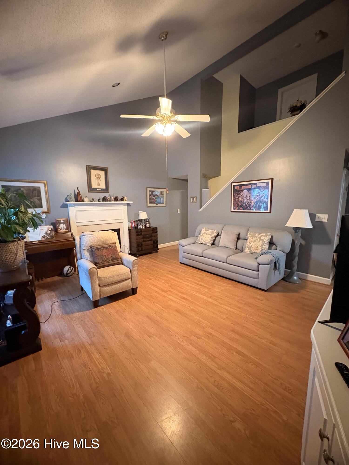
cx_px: 174
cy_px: 232
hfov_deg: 85.7
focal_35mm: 14
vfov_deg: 102.1
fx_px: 188
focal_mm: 2.22
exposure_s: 1/30
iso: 1000
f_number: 2.2
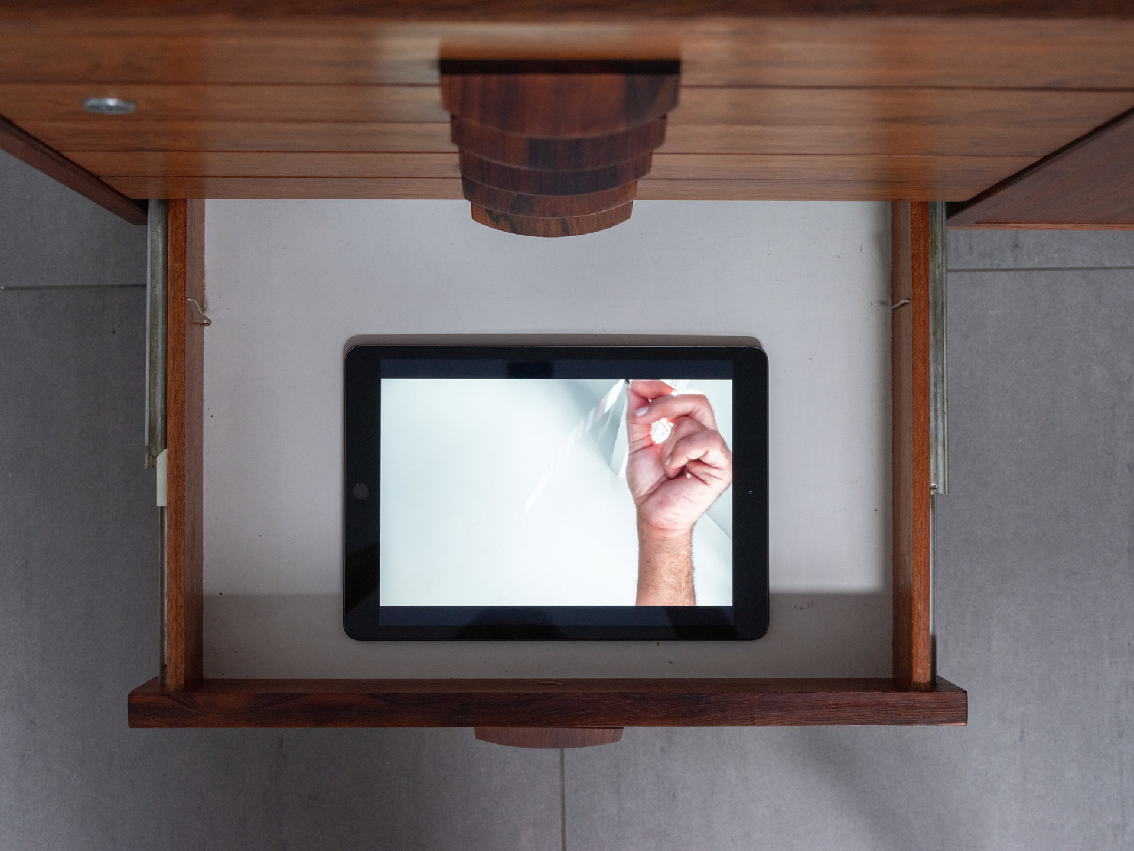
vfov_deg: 28.6
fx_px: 1671
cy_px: 426
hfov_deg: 37.5
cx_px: 567
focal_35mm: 51
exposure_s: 1/60
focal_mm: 64.1
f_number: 9
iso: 640
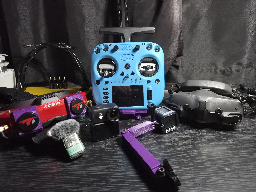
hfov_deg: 73.9
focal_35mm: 23
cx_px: 128
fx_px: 170
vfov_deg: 58.9
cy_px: 96
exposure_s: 1/100
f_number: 1.8
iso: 200
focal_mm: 5.4
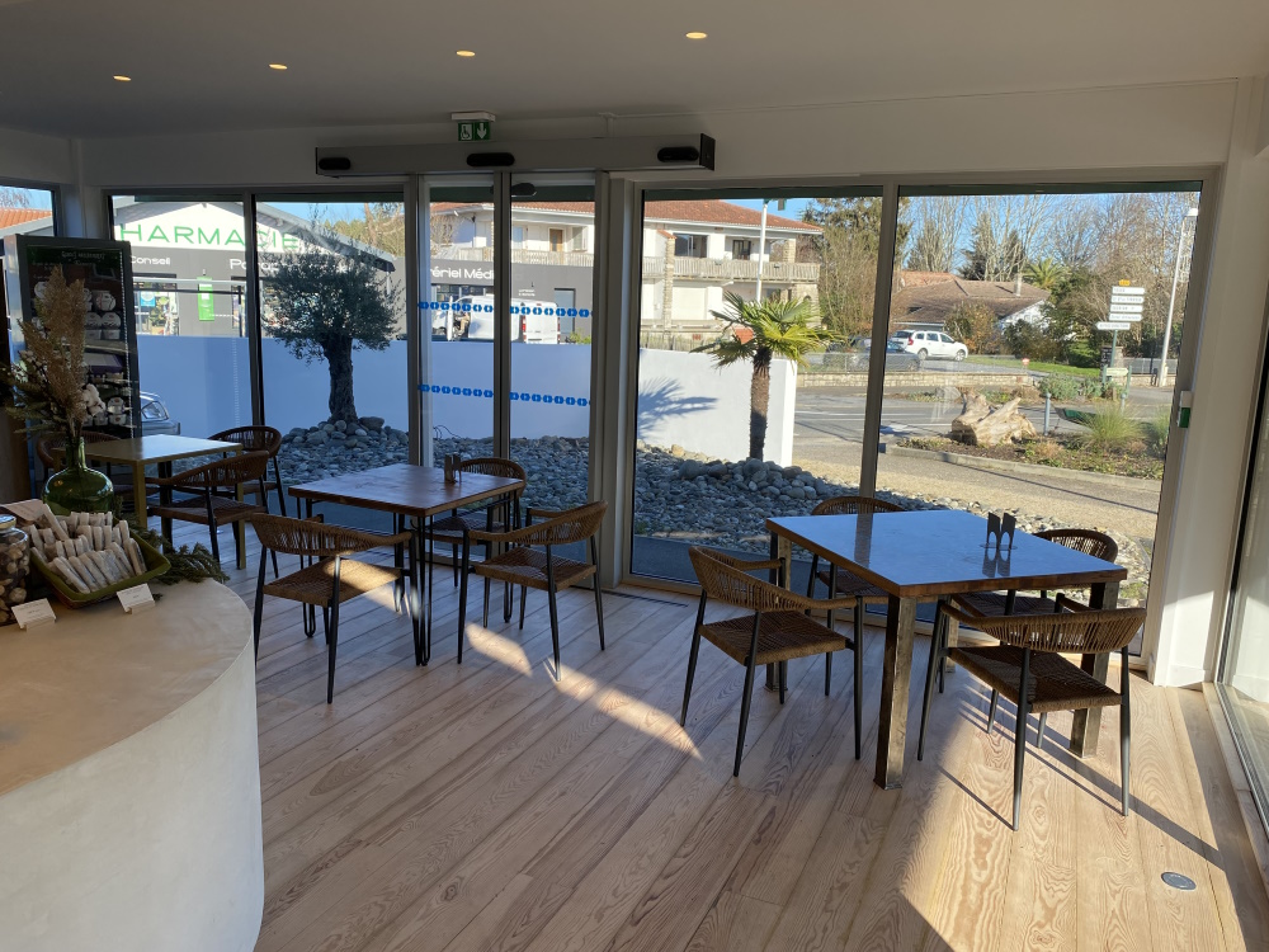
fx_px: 953
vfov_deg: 53.1
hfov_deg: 67.3
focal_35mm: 26
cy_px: 476
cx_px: 634
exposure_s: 1/852
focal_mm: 4.25
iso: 32
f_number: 1.8
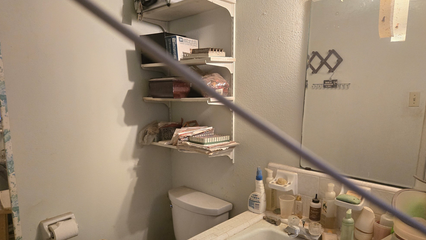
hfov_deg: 71.9
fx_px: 294
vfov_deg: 43.8
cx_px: 207
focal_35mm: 26
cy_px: 159
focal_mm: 5.4
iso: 800
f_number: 1.8
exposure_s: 1/120
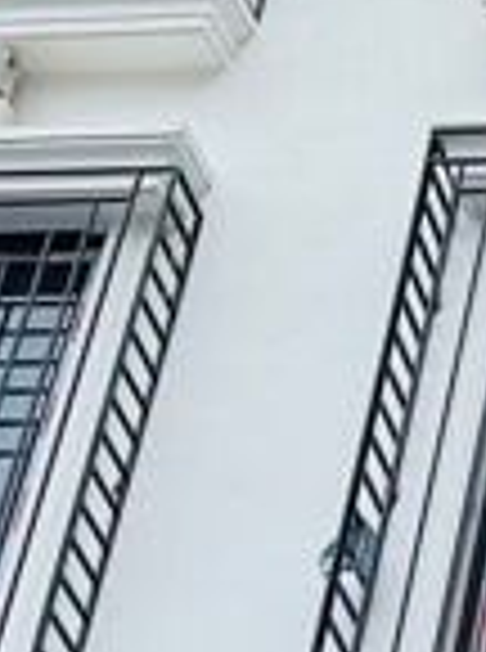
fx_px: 3328
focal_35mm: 177
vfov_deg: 10.8
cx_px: 842
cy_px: -319
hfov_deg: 8.1
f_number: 1.6
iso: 32
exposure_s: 1/3257
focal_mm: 5.1
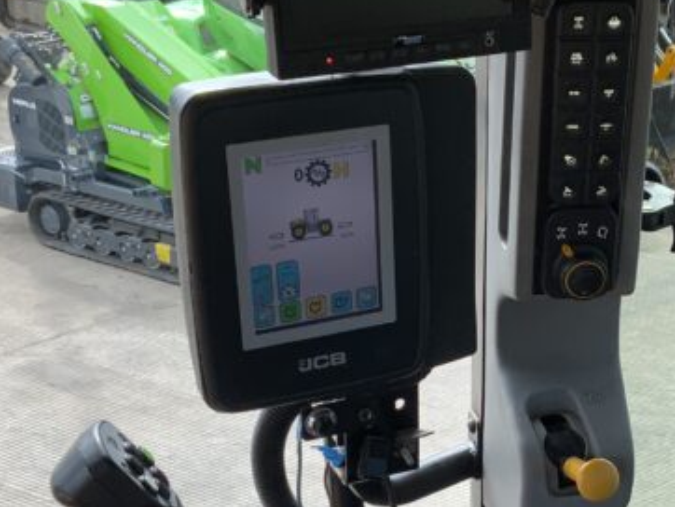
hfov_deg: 23.4
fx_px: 1600
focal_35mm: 82
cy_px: 393
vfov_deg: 17.9
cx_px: 561
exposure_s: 1/309
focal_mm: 3
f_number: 1.8
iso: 16
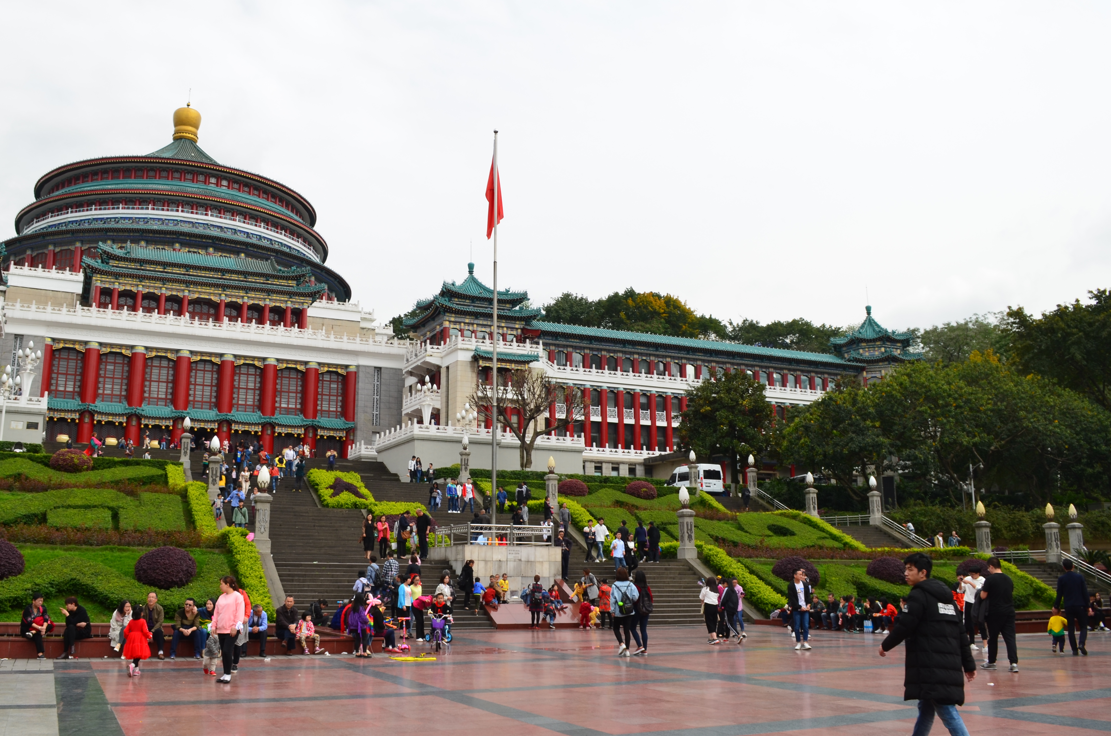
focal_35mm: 32
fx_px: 986
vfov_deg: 40.9
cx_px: 484
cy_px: 334
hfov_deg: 58.6
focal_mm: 18
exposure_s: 1/125
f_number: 11
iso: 125
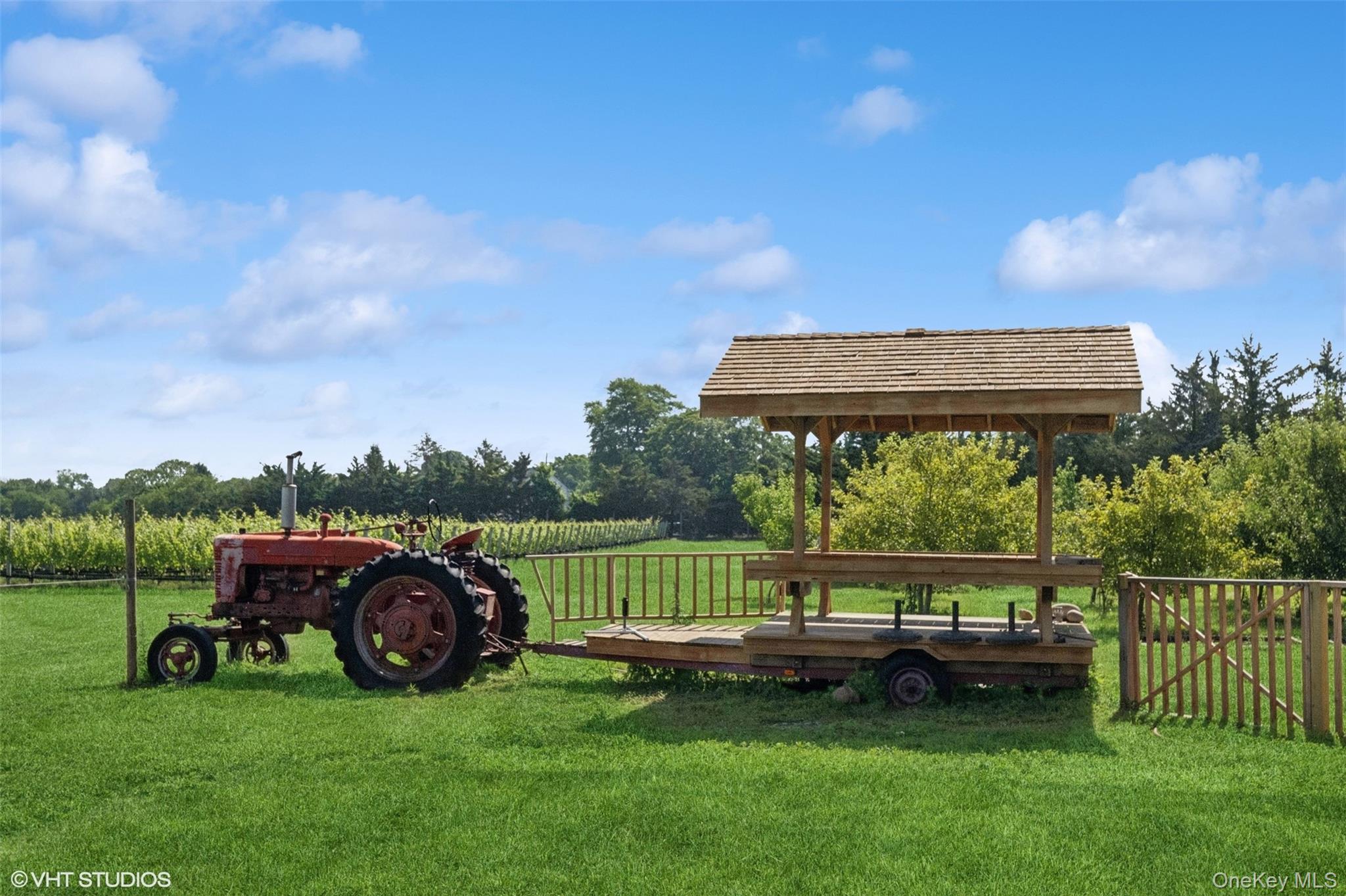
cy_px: 448
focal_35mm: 36
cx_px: 673
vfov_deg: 36.8
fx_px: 1345
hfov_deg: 53.2
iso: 640
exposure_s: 1/8000
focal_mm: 24
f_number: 8
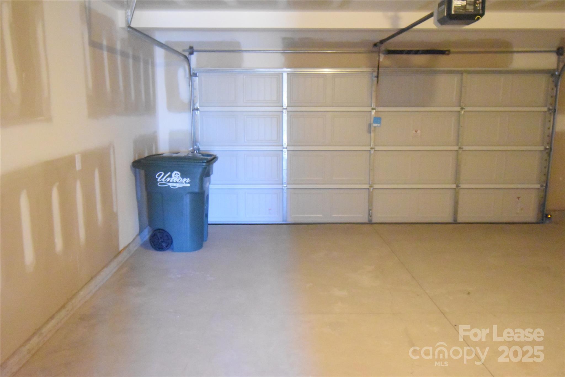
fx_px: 471
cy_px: 188
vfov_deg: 43.6
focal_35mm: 30
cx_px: 282
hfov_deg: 61.9
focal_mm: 20
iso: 12800
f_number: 5.6
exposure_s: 1/40
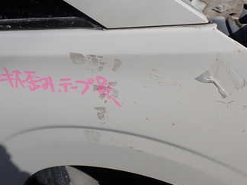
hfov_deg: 34.3
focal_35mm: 56
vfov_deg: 25.8
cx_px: 131
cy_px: 50
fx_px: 400
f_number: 9
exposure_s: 1/400
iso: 100
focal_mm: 5.4
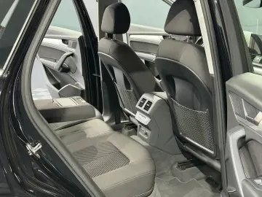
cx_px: 131
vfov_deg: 30.3
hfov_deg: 39.7
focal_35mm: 48
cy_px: 98
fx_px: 363
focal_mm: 6.76
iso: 400
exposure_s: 1/25
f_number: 1.78
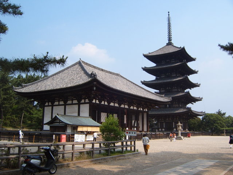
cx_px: 116
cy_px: 88
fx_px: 249
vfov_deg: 38.7
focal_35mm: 37
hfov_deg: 50.1
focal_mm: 6.2
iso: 63
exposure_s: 1/250
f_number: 6
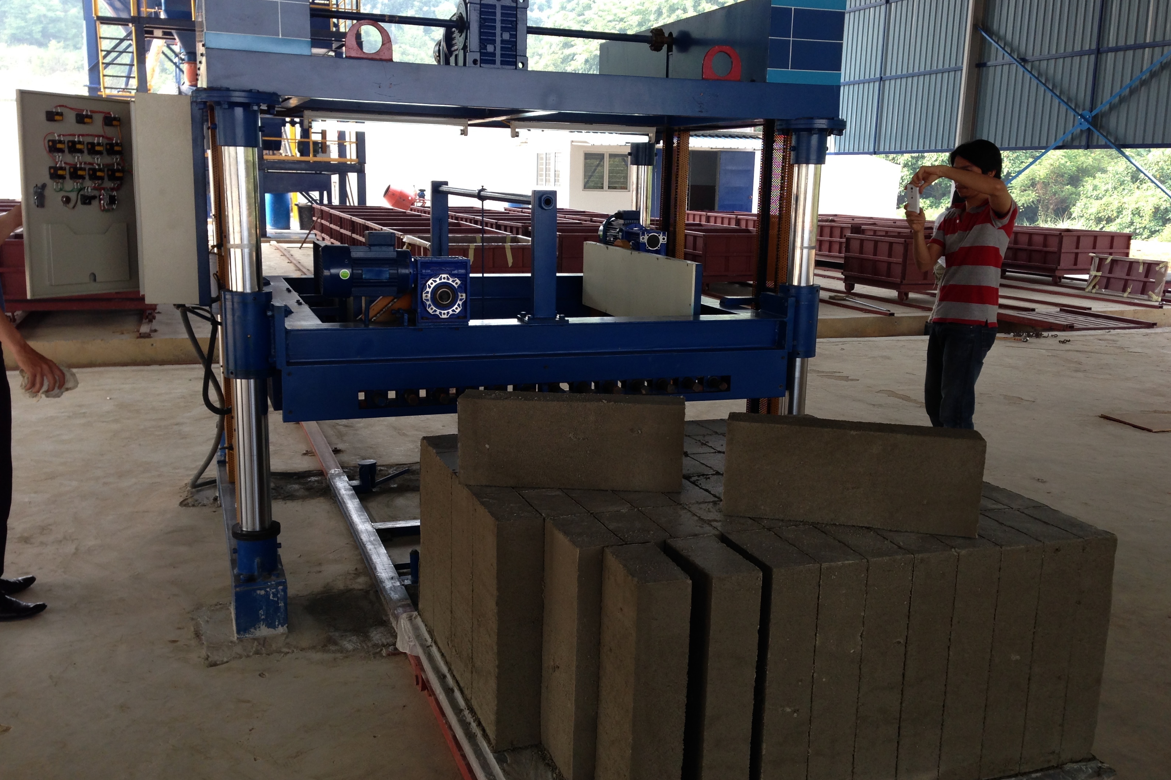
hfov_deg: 54.4
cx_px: 593
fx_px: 1138
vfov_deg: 37.8
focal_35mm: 35
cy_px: 409
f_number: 2.4
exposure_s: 1/120
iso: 50
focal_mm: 4.12
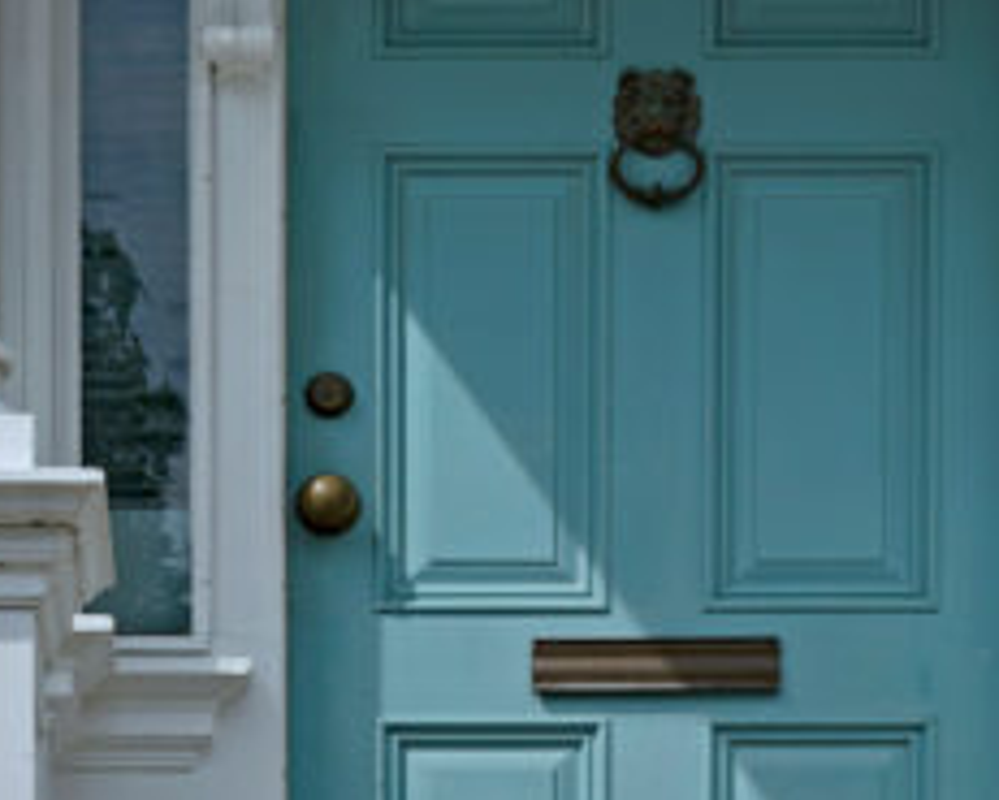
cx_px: 800
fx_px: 6774
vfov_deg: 6.8
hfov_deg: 8.4
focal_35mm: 229
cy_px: 223
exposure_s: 1/250
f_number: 9
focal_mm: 55
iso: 100
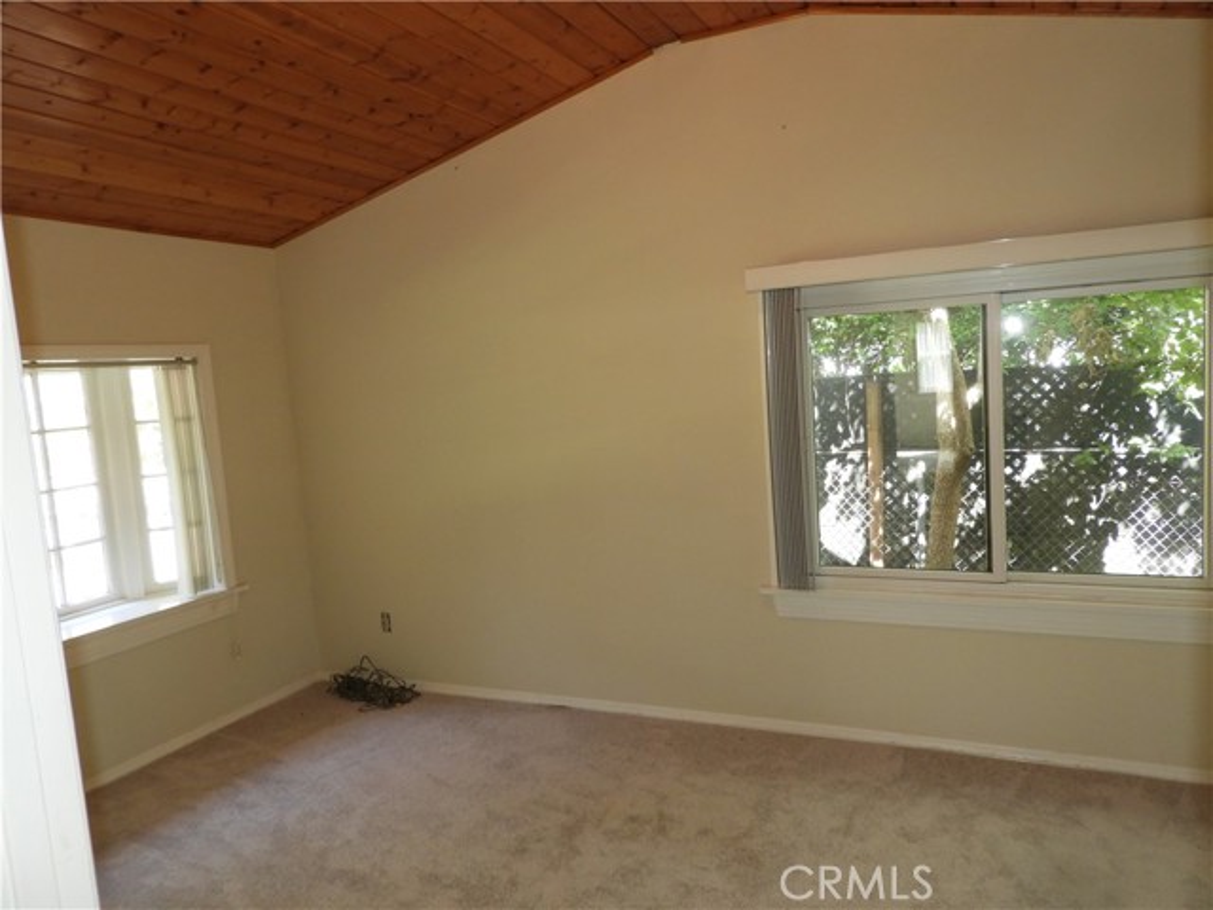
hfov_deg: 71.6
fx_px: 841
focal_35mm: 24
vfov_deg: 56.8
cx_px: 606
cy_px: 455
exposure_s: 1/30
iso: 200
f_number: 3.3
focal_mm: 4.3
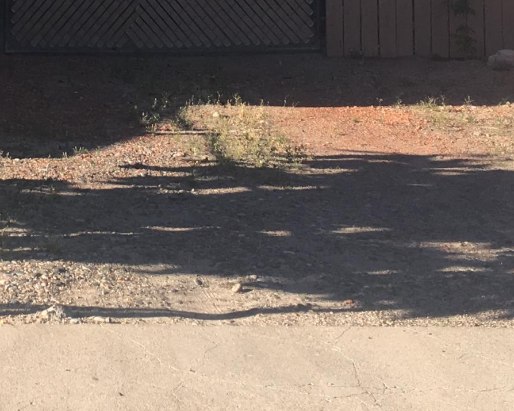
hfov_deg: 19.7
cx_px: 18
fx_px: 1445
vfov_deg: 15.5
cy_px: -110
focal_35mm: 95
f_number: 2.2
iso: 25
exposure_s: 1/657
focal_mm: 4.15
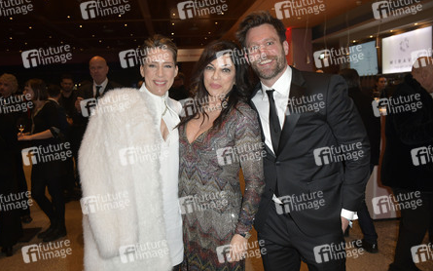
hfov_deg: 58.1
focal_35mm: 33
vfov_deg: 38.3
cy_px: 130
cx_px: 216
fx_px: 389
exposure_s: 1/250
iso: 1250
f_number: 5.6
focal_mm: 32
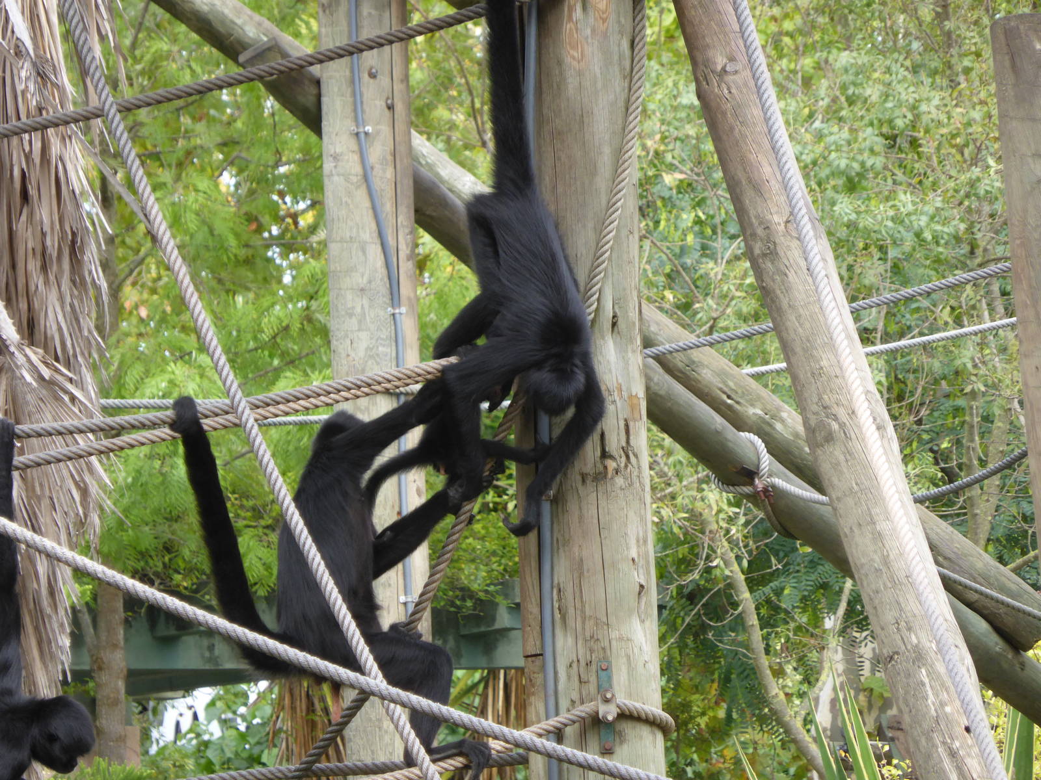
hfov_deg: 5.9
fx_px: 10104
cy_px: 390
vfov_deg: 4.4
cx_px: 520
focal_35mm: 336
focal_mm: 60
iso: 160
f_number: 5.9
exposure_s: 1/100
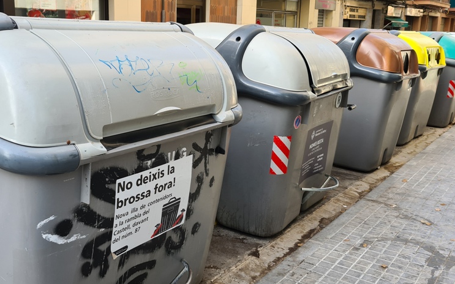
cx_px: 176
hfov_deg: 51.1
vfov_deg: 33.5
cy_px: 114
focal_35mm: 38
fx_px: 471
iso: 50
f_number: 1.8
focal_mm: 5.4
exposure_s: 1/316
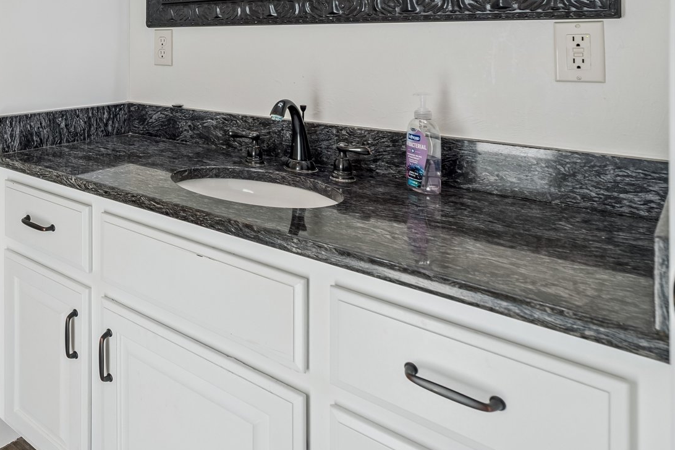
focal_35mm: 30
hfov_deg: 53.7
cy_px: 34
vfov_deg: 40.0
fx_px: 562
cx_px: 62
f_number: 7.1
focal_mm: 16
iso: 200
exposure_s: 1/400
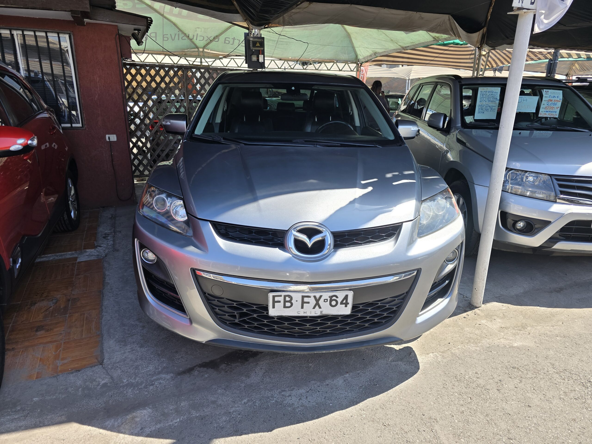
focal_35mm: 23
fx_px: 393
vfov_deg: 58.9
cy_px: 222
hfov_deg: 73.9
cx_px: 296
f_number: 1.7
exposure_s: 1/350
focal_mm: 6.3
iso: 12
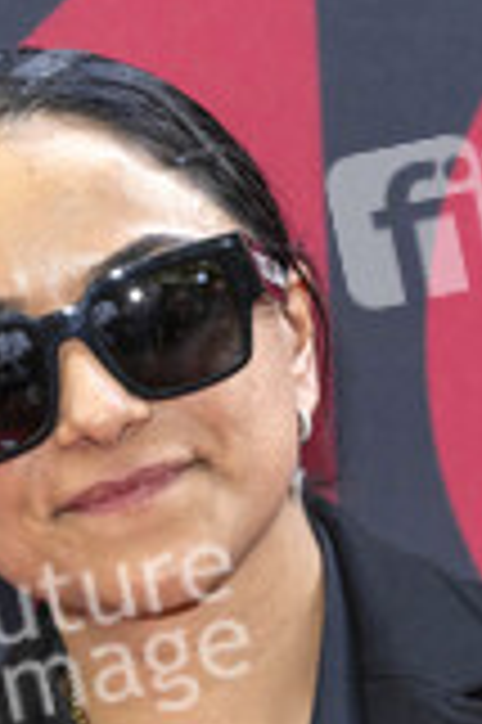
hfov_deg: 7.4
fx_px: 3743
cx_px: 149
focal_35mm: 186
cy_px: 877
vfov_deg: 10.9
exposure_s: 1/200
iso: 800
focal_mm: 75
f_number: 5.6
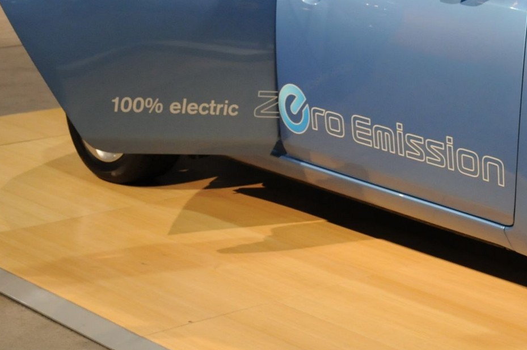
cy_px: -14
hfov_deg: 18.9
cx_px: 532
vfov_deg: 12.8
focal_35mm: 105
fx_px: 1535
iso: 800
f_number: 5
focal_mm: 26
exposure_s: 1/100
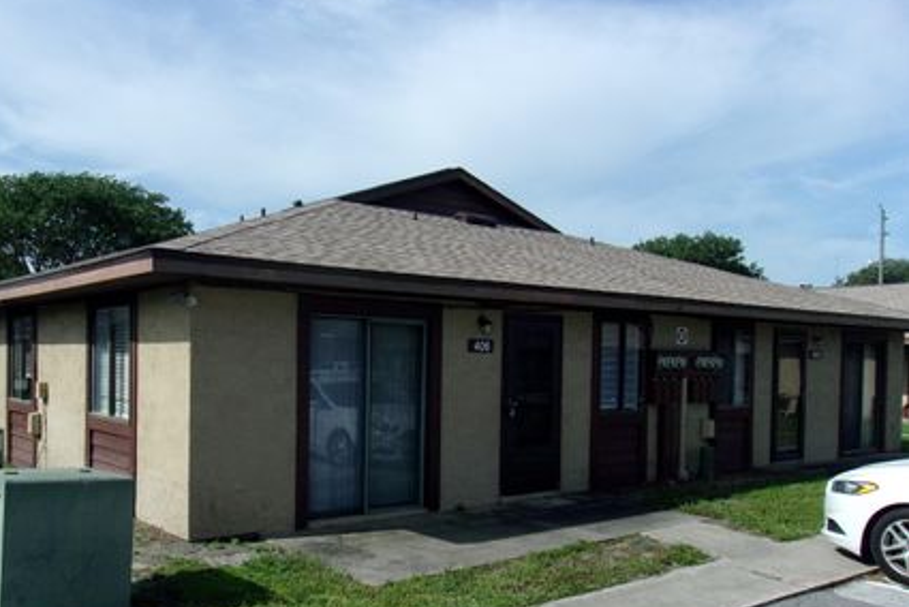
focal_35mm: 33
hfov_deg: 56.9
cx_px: 376
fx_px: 834
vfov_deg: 39.7
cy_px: 386
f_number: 10.4
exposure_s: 1/320
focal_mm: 4.9
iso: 200
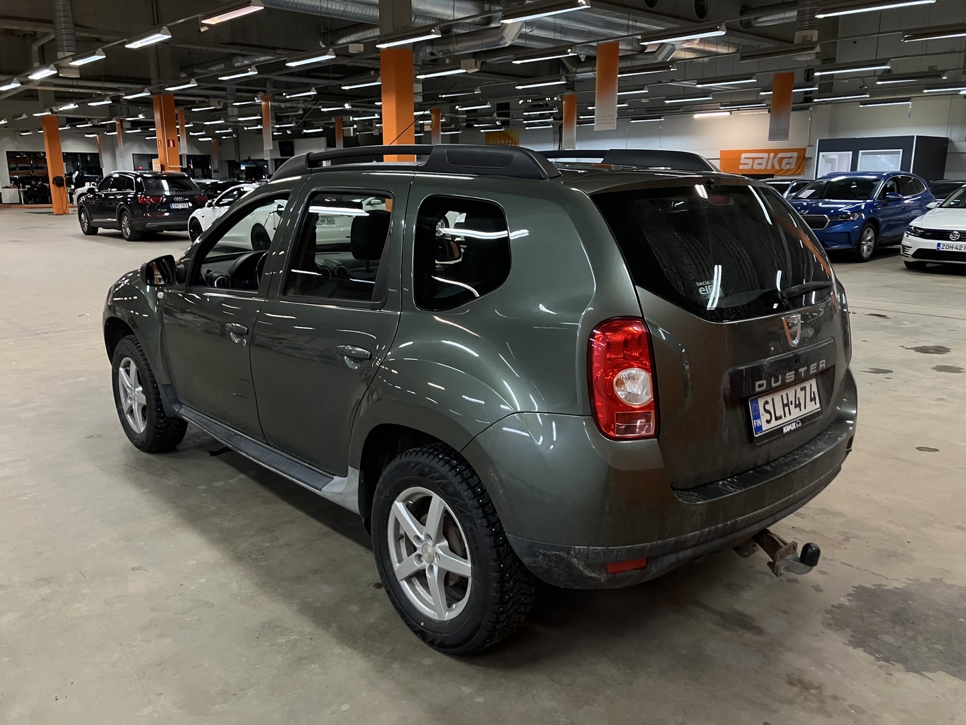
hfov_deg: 63.4
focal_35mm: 28
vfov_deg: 49.7
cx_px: 483
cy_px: 362
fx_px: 781
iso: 160
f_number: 1.8
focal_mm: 3.99
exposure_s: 1/50
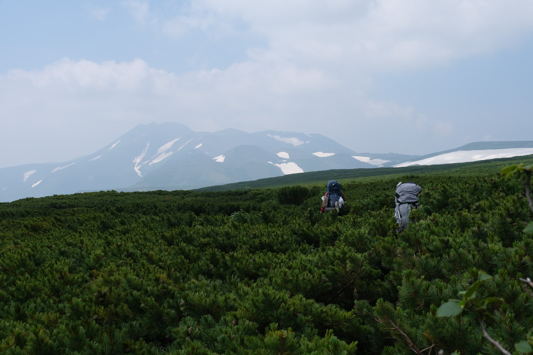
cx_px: 266
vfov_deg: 35.1
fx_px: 563
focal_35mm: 38
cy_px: 178
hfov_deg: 50.7
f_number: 8
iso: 320
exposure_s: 1/750
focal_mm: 25.4
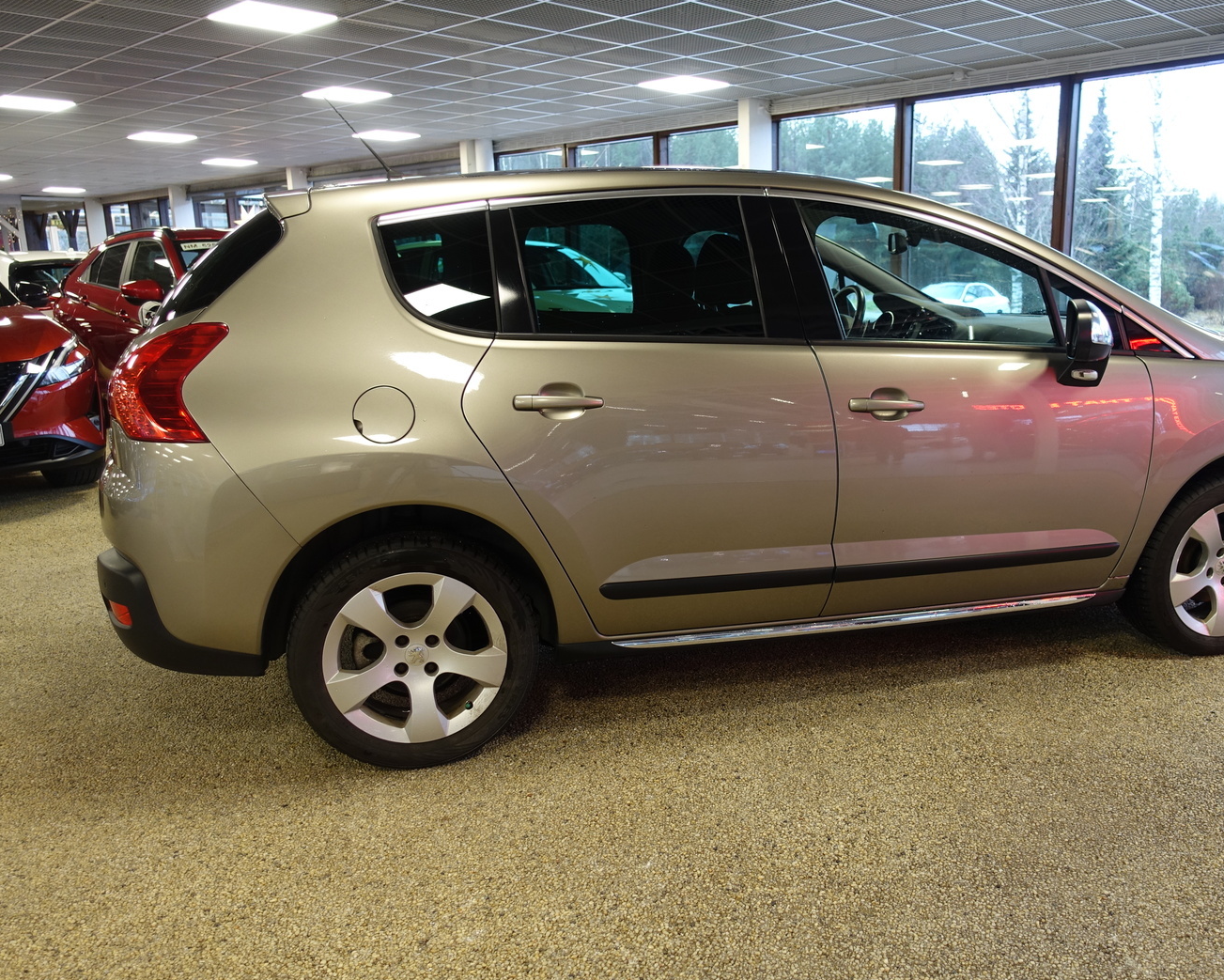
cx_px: 714
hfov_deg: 61.8
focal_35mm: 28
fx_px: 1015
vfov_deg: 51.5
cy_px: 506
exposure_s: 1/30
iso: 125
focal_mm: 8.8
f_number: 2
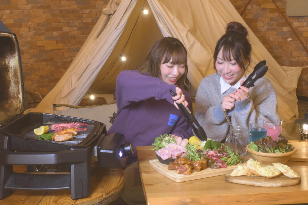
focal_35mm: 51
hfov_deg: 38.9
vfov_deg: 26.5
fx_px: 436
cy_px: 102
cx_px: 154
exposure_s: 1/15
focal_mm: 34
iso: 3200
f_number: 11
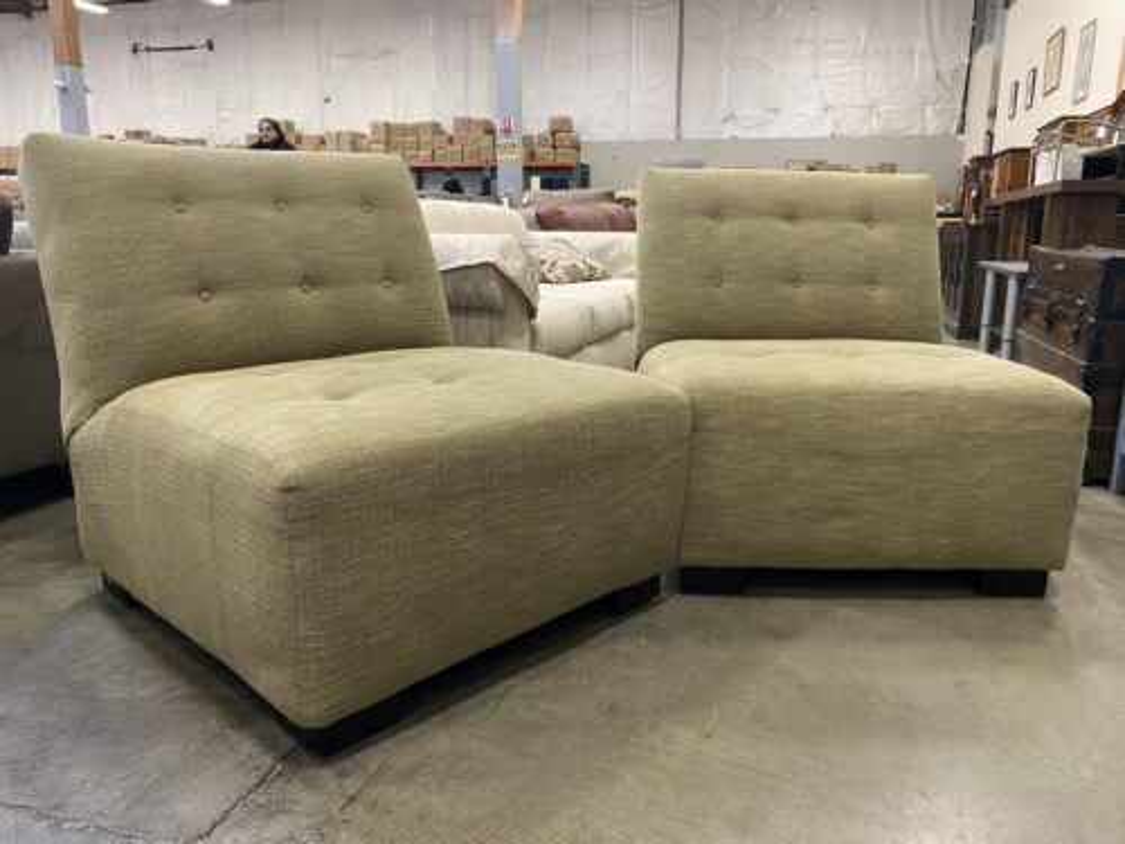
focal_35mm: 26
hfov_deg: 67.3
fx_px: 845
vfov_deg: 53.1
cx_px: 562
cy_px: 422
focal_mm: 4.25
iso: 320
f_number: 1.8
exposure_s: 1/60
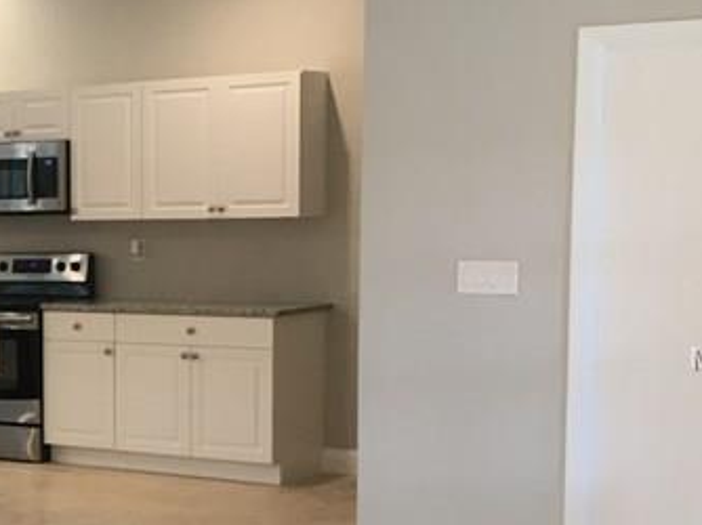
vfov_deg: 16.5
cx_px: -259
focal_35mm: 89
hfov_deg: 19.9
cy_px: 359
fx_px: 1804
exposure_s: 1/30
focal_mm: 4.15
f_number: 2.2
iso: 64
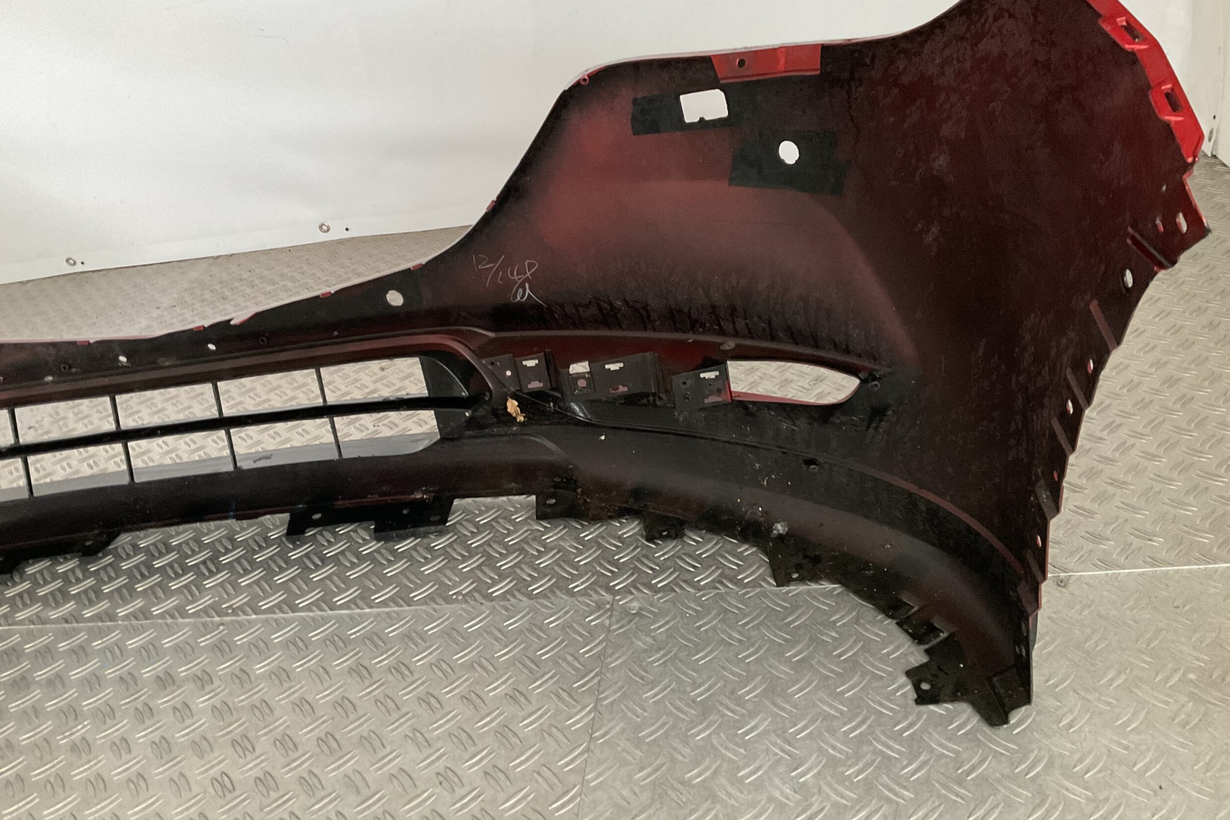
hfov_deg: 60.3
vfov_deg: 42.3
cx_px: 598
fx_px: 1059
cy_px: 372
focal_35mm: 31
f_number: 1.8
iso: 200
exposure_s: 1/60
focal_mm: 3
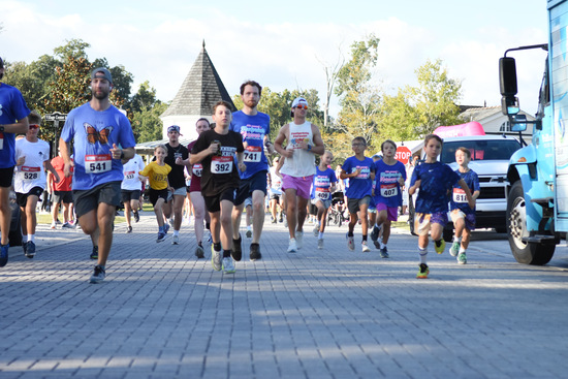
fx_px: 1302
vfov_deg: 16.6
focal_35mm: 82
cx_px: 284
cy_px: 190
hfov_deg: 24.6
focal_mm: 55
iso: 1250
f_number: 2.8
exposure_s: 1/5000
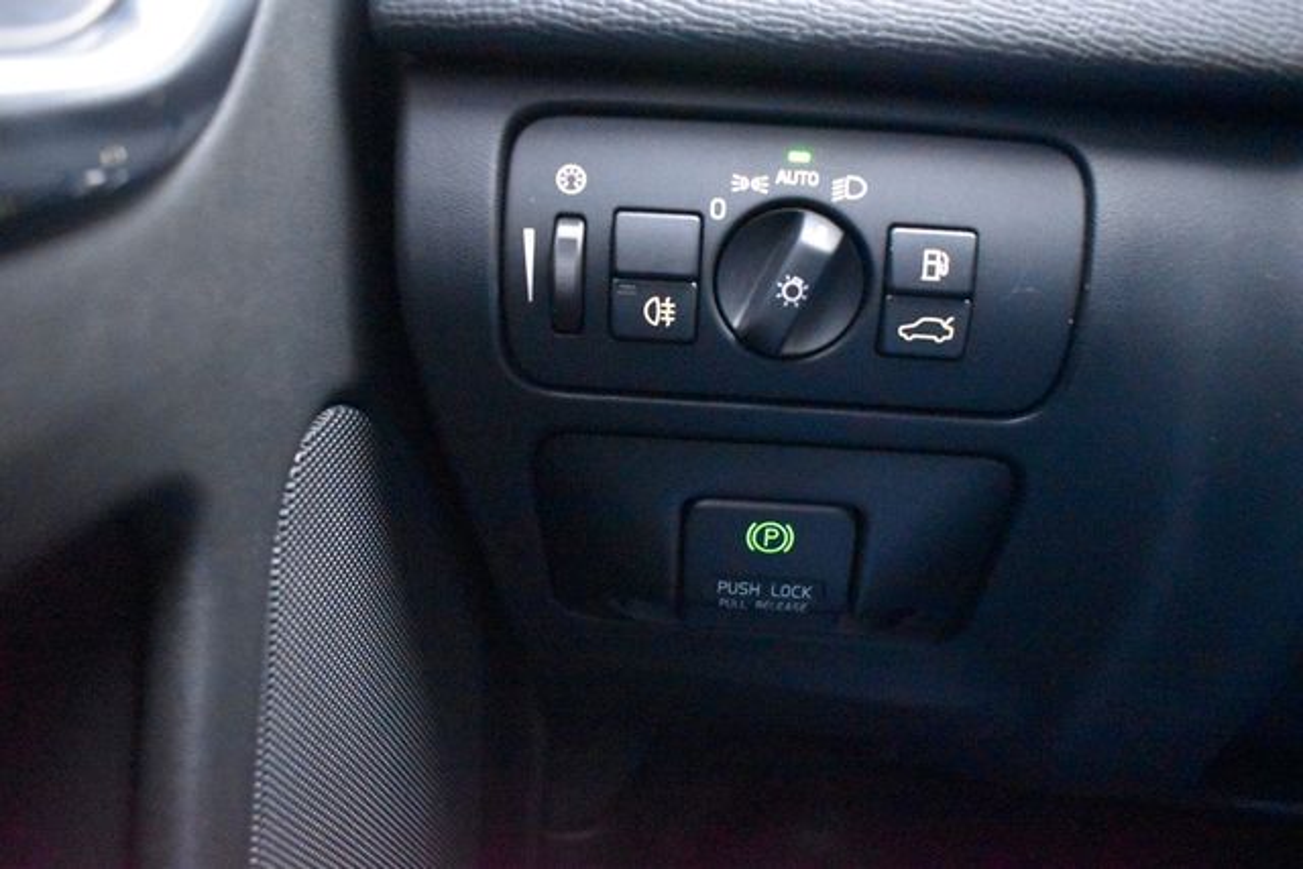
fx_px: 1140
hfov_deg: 59.5
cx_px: 652
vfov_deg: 41.7
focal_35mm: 32
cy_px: 434
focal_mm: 21
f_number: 3.8
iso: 12800
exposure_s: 1/30
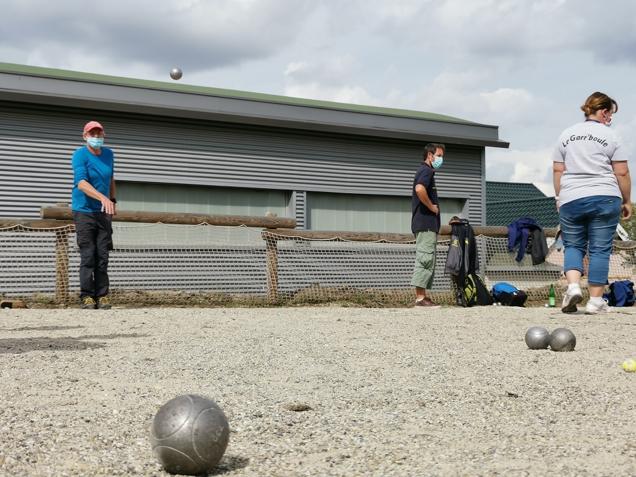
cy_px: 238
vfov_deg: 31.5
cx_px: 318
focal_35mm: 46
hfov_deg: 41.2
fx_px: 845
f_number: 1.8
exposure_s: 1/2703
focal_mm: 5.58
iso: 50
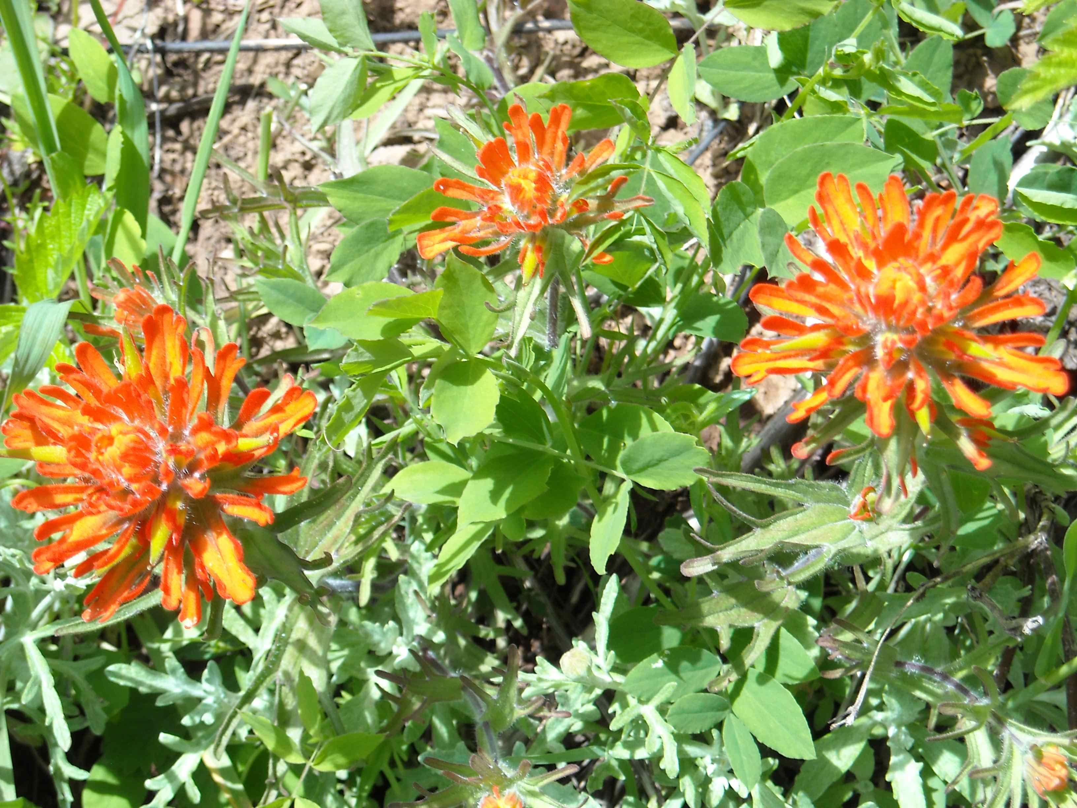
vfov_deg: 14.1
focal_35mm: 105
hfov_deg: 18.7
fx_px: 3267
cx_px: 538
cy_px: 404
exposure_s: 1/176
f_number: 4.7
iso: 64
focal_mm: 17.1
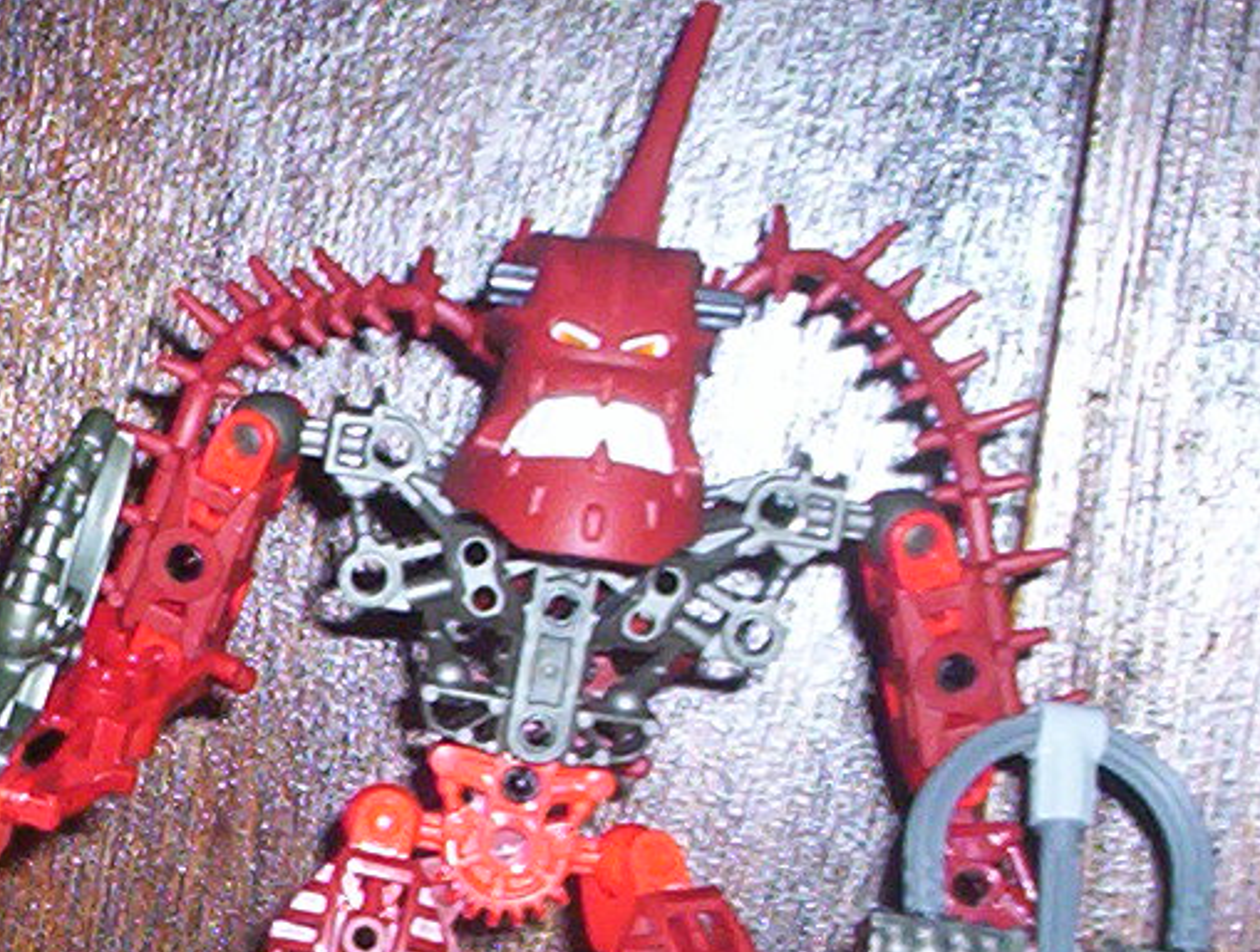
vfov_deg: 12.0
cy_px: 1064
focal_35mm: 122
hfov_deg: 15.3
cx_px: -397
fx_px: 4453
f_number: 4.5
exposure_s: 1/60
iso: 140
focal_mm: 4.99
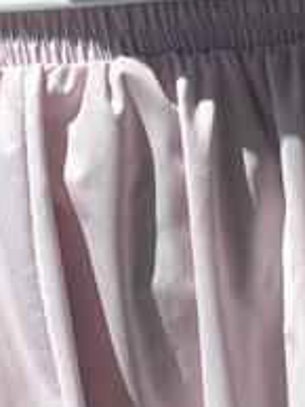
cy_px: 1233
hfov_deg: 4.5
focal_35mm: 332
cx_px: 305
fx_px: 3896
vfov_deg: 5.6
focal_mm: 6.76
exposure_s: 1/1597
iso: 64
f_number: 1.78
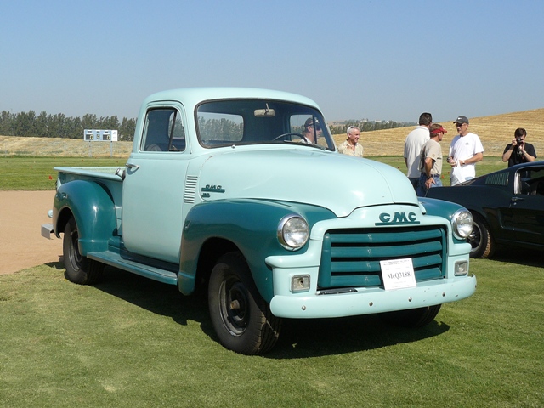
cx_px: 272
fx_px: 786
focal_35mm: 50
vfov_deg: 29.1
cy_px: 204
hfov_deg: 38.2
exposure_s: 1/500
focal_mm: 6.9
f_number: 5.6
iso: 100
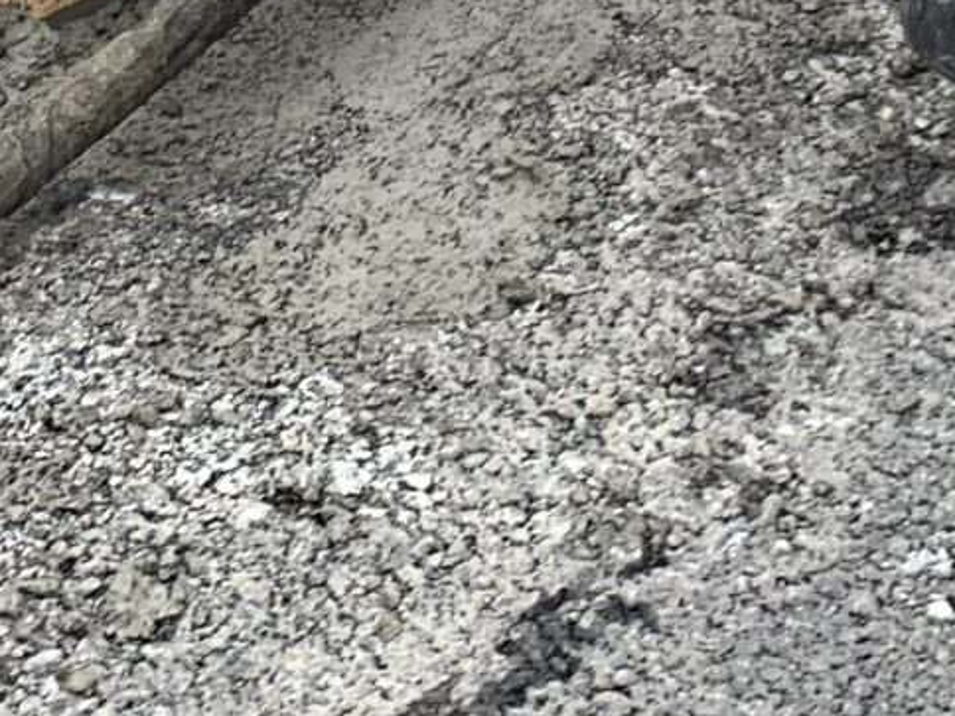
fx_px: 3035
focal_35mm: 110
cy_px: -779
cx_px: 754
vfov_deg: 11.8
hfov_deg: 17.7
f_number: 1.8
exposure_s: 1/164
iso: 25
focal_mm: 4.25
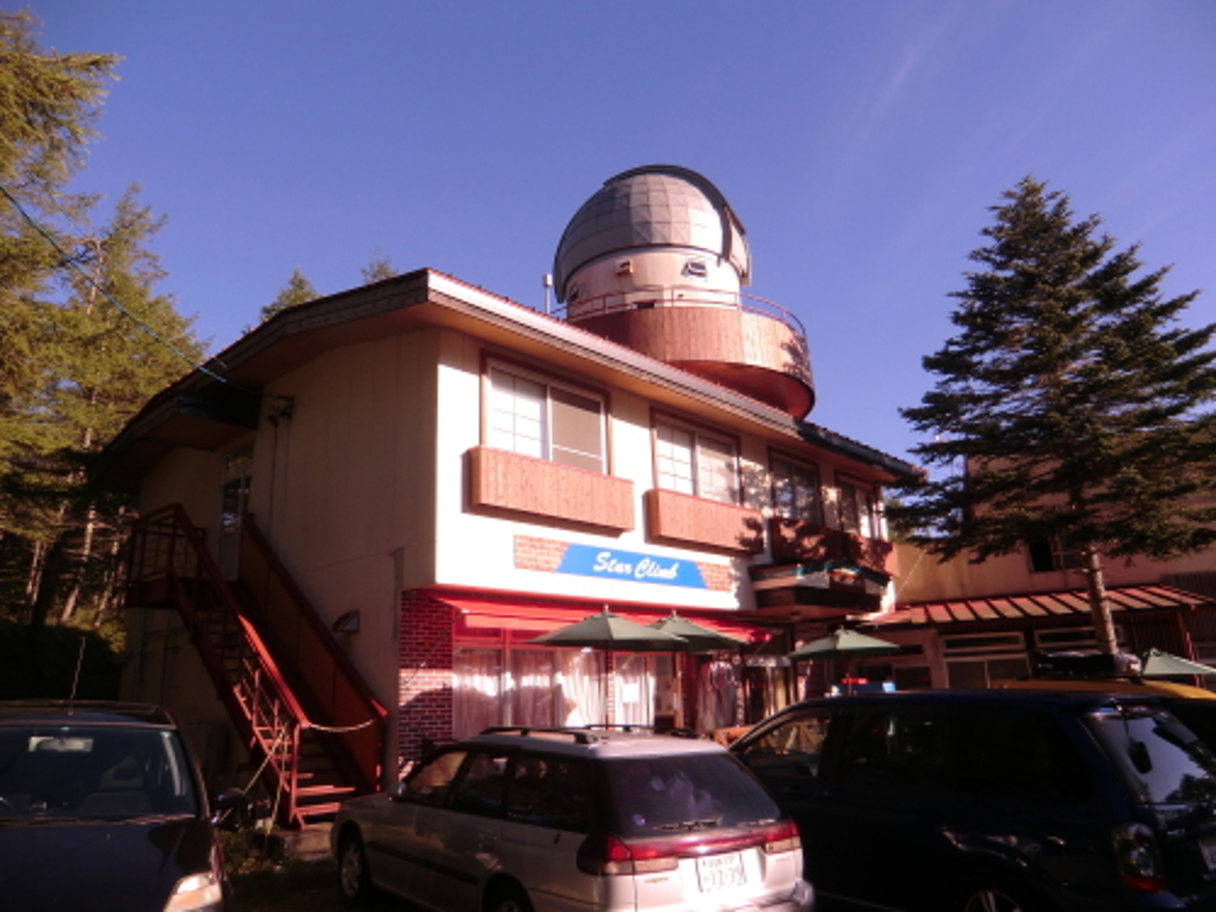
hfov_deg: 71.6
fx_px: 843
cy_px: 456
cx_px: 608
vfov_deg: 56.8
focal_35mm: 24
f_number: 3.2
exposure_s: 1/500
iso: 64
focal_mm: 4.3
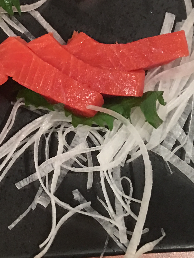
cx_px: 31
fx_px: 493
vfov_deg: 29.0
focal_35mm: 66
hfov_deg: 21.9
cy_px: 69
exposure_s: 1/4
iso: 80
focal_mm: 4.15
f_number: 2.2
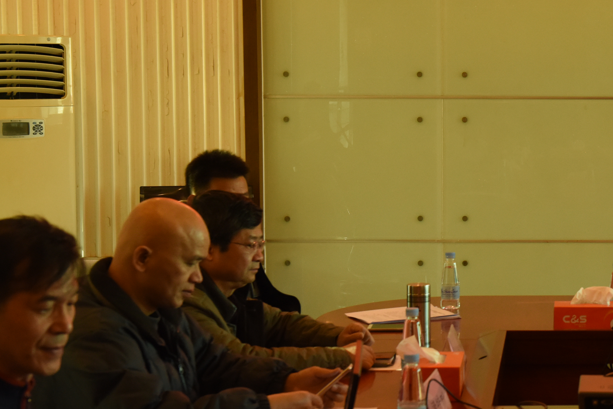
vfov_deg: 13.7
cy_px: 183
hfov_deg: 19.9
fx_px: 1703
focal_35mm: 100
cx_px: 587
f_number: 5.6
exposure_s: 1/125
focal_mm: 48
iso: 1600
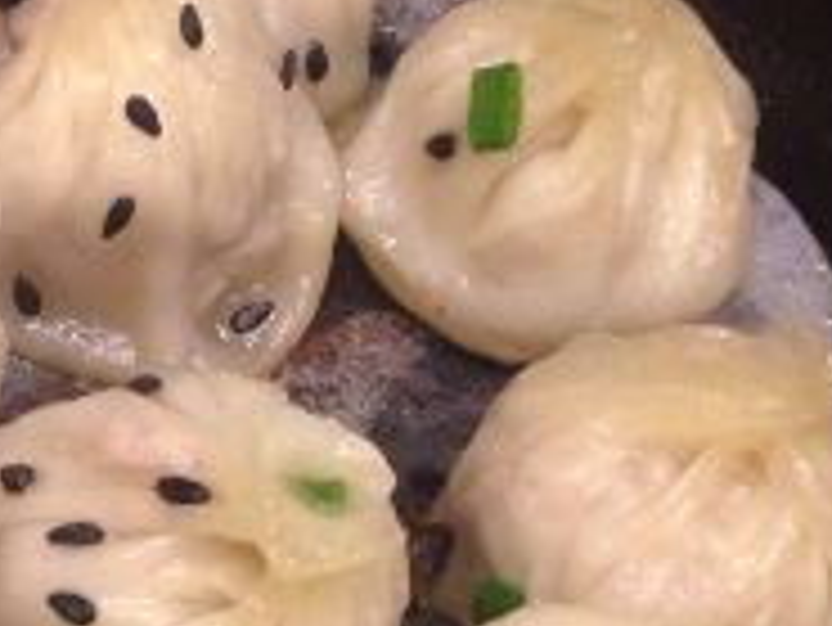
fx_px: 3006
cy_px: 444
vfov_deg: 11.8
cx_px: -333
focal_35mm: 125
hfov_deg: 14.9
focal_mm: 4.12
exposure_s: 1/20
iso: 200
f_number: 2.4
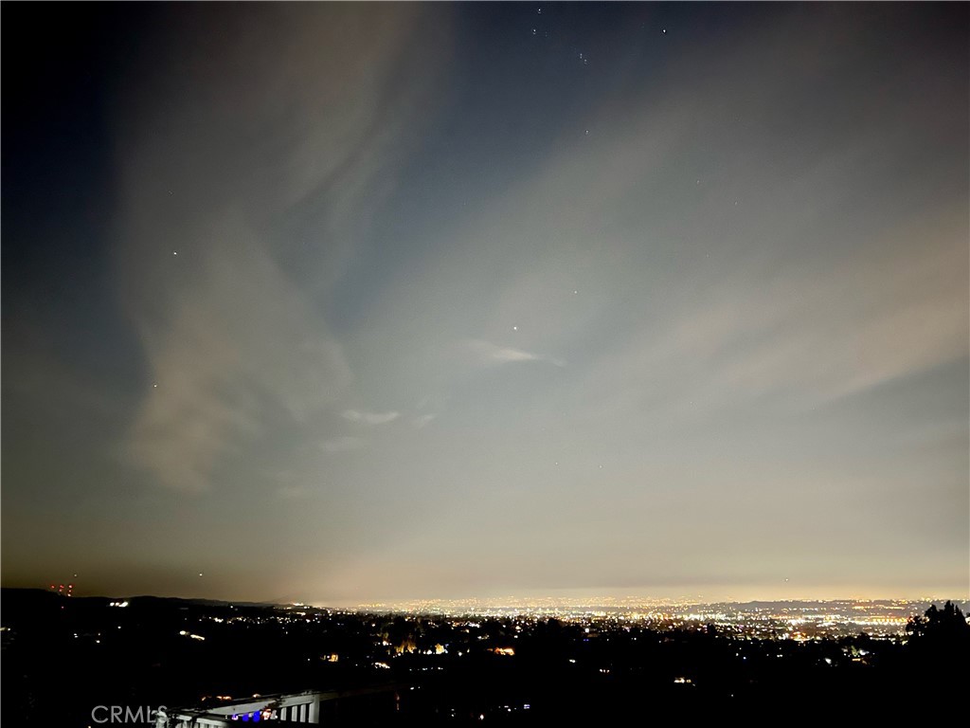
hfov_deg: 67.3
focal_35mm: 26
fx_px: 729
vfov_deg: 53.1
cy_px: 364
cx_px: 485
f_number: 1.5
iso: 1600
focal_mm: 5.7
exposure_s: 1/5
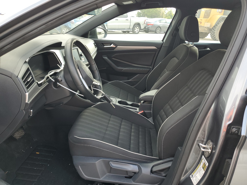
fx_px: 186
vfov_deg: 53.1
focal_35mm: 26
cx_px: 124
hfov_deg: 67.3
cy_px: 92
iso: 50
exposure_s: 1/185
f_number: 1.5
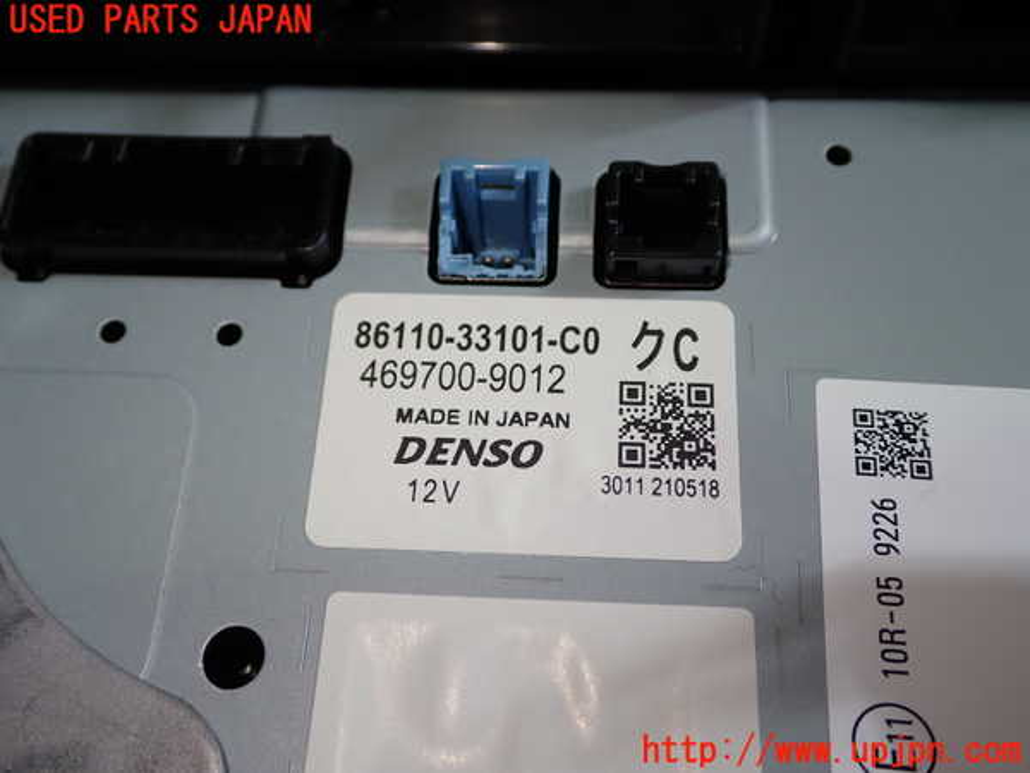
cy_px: 386
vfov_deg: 37.7
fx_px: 1131
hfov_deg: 49.0
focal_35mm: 38
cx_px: 515
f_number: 2.7
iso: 100
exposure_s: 1/100
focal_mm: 6.83
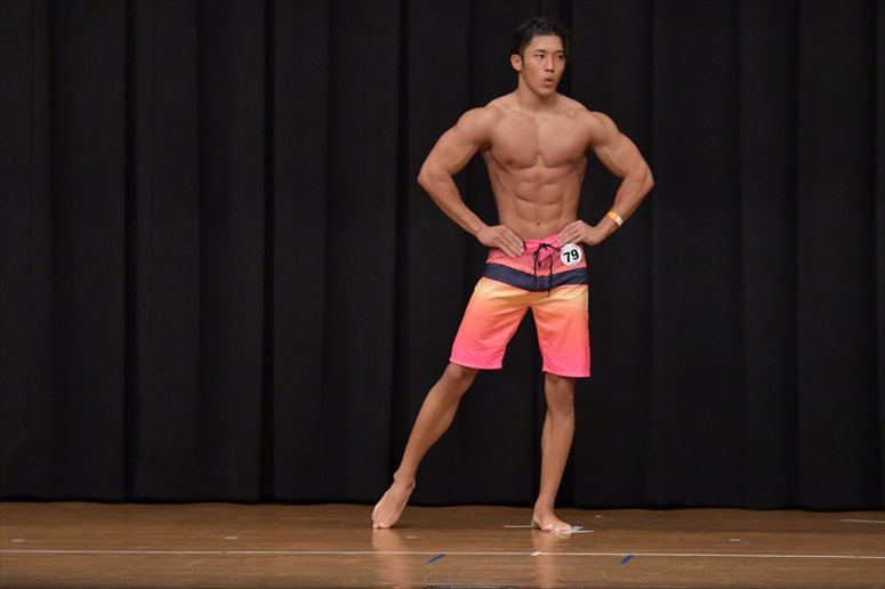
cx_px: 442
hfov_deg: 8.1
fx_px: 6266
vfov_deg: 5.4
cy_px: 294
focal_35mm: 255
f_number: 5.6
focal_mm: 170
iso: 6400
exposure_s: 1/400
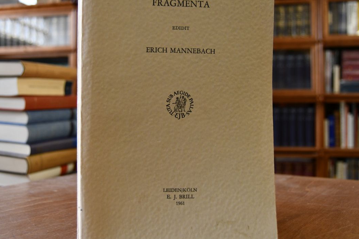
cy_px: 105
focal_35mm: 40
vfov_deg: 33.4
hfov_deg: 48.4
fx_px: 399
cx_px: 161
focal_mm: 20
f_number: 3.5
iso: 800
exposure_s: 1/200
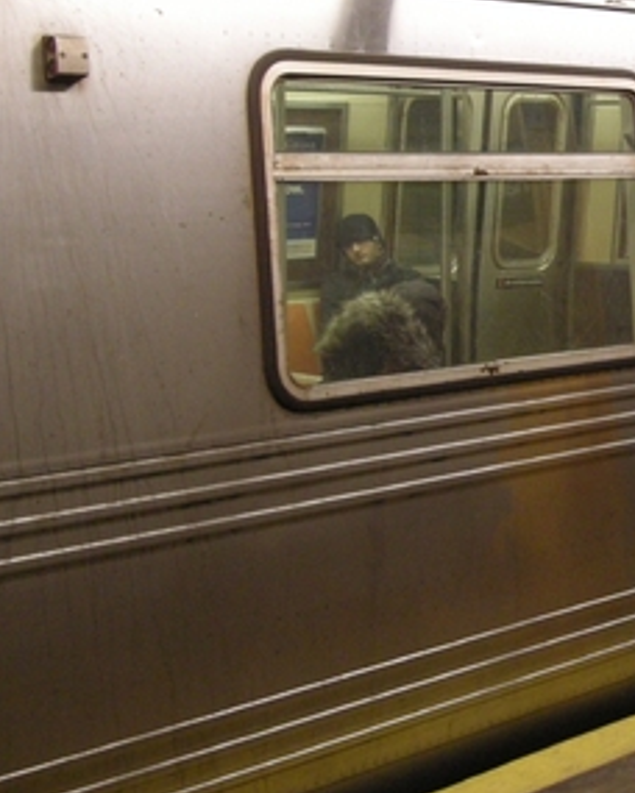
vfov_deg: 24.9
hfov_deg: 19.1
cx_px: 760
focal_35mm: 76
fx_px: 1785
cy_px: 250
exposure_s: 1/14
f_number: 2.8
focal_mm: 7.9
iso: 400
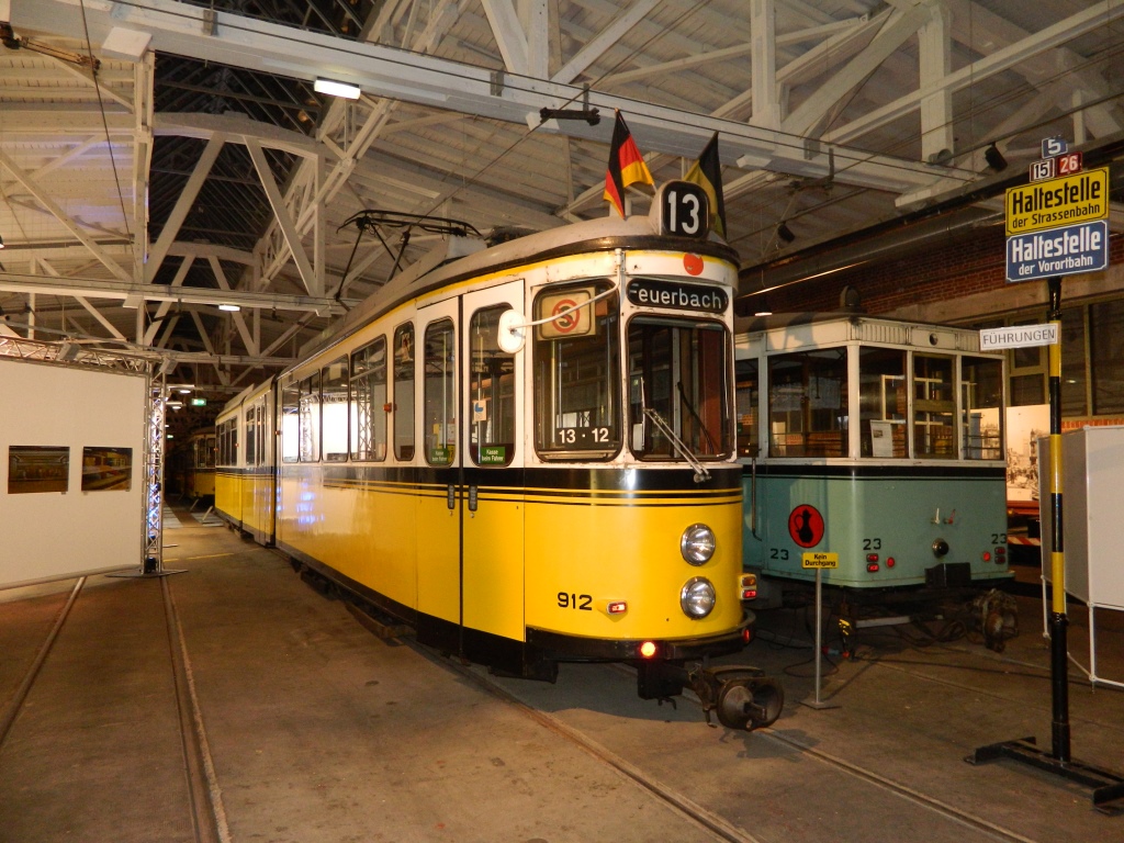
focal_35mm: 25
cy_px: 422
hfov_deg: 69.4
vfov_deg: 54.9
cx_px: 562
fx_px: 812
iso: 280
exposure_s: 1/30
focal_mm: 4.5
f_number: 3.1
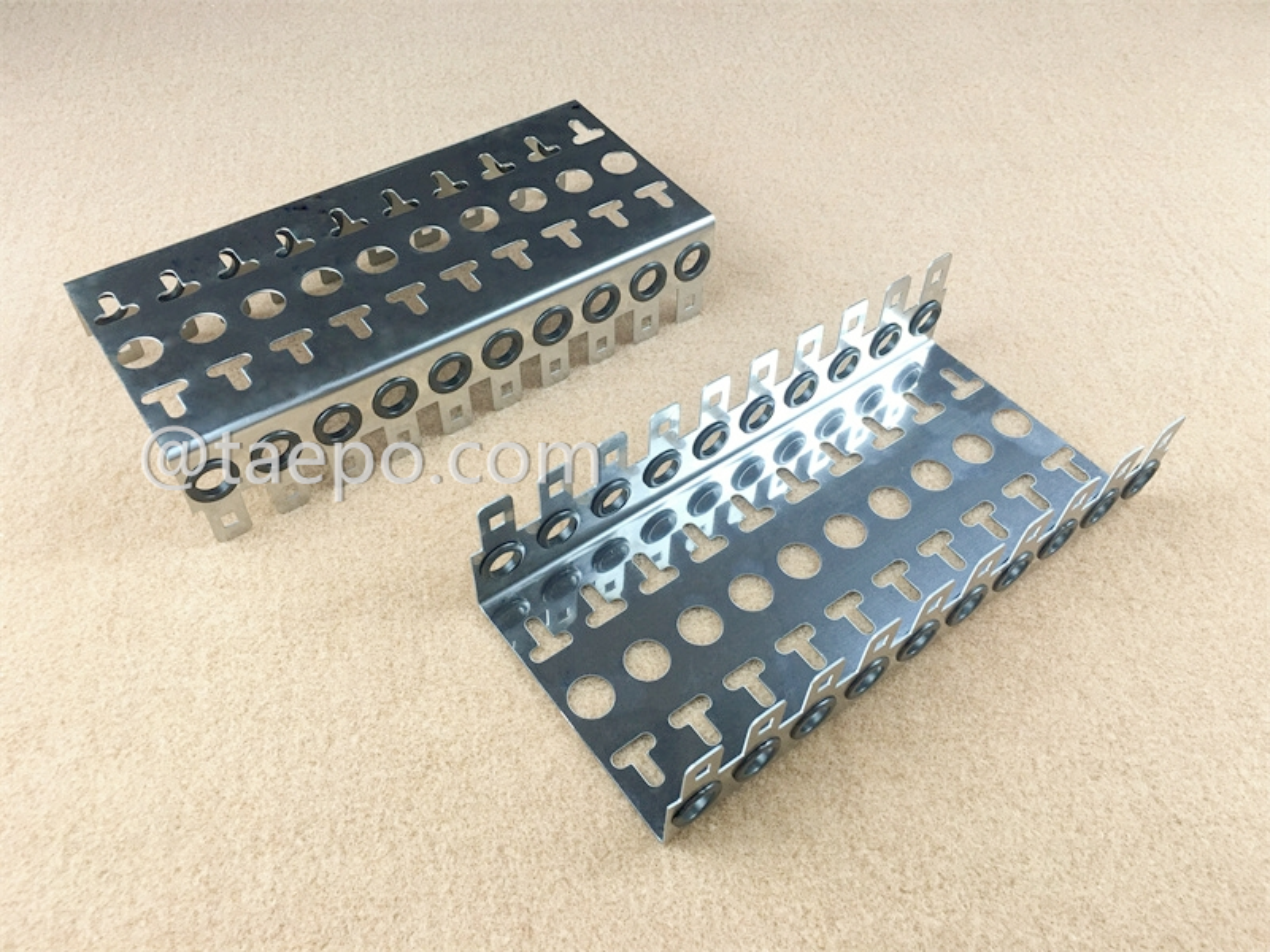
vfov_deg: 48.2
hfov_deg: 61.7
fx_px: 1064
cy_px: 476
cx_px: 635
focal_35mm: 29
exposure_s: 1/33
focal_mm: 4.15
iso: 32
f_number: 2.2
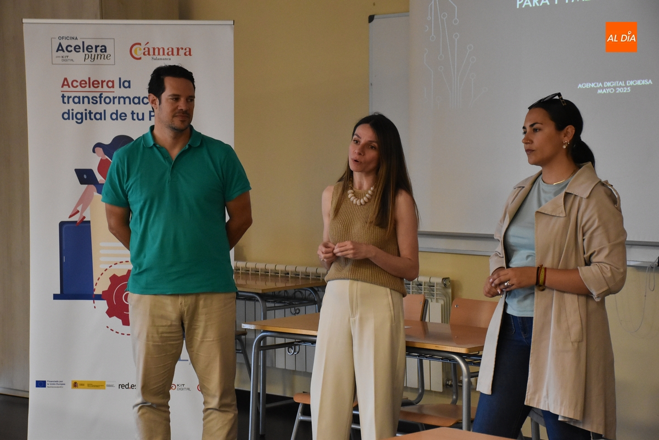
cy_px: 220
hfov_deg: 24.2
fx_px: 1539
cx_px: 330
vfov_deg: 16.3
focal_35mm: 84
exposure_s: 1/60
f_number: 4.8
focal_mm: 56
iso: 2500
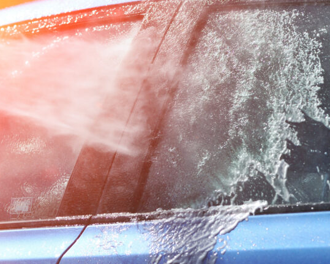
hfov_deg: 10.8
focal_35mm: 179
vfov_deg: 8.6
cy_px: 147
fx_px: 1748
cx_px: 144
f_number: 4
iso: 200
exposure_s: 1/6400
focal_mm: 105
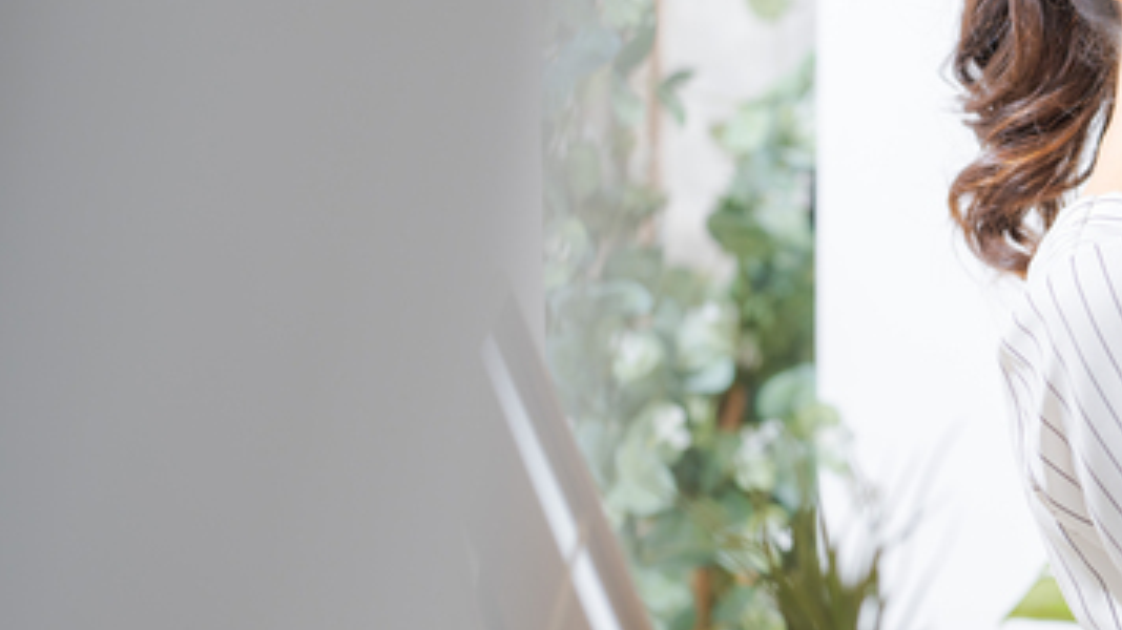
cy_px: 126
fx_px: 7554
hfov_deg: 8.5
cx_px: 999
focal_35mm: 254
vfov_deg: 4.8
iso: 250
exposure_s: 1/320
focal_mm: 135
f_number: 2.8
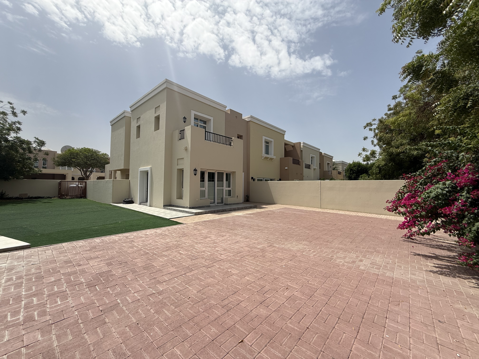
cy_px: 180
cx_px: 240
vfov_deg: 85.7
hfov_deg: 102.1
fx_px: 194
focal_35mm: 14
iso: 50
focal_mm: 2.22
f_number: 2.2
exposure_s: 1/2717
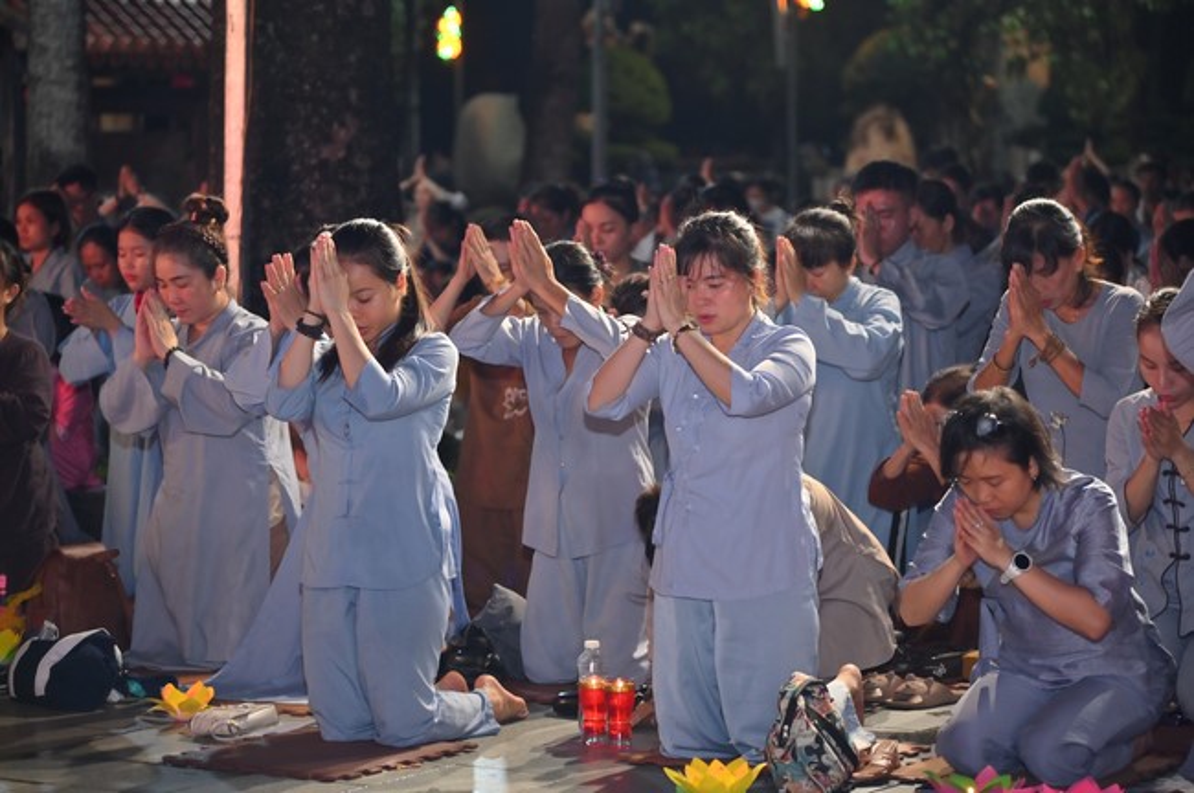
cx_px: 597
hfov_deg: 19.5
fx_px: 3479
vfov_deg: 13.0
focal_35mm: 105
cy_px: 396
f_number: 4
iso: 1000
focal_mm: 105
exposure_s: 1/125
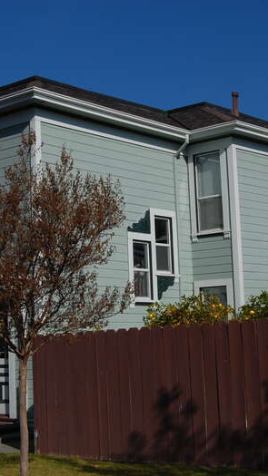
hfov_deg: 17.9
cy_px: 238
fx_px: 847
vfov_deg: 31.4
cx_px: 84
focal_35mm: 67
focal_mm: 28
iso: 200
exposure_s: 1/320
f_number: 16
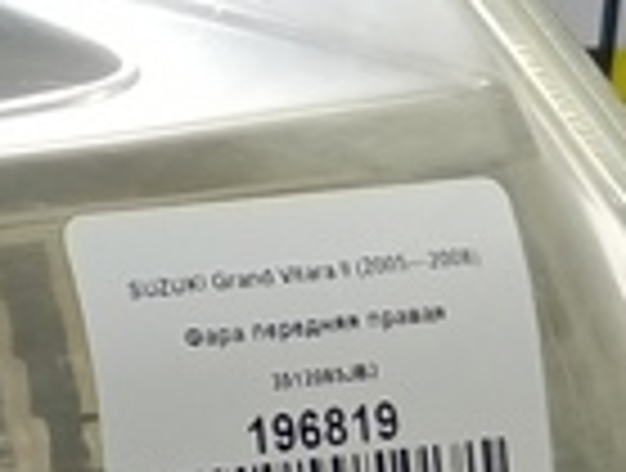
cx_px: -1234
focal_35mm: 169
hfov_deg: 9.3
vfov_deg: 8.8
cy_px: 13
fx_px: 3064
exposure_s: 1/50
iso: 156
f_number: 1.6
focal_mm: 4.11
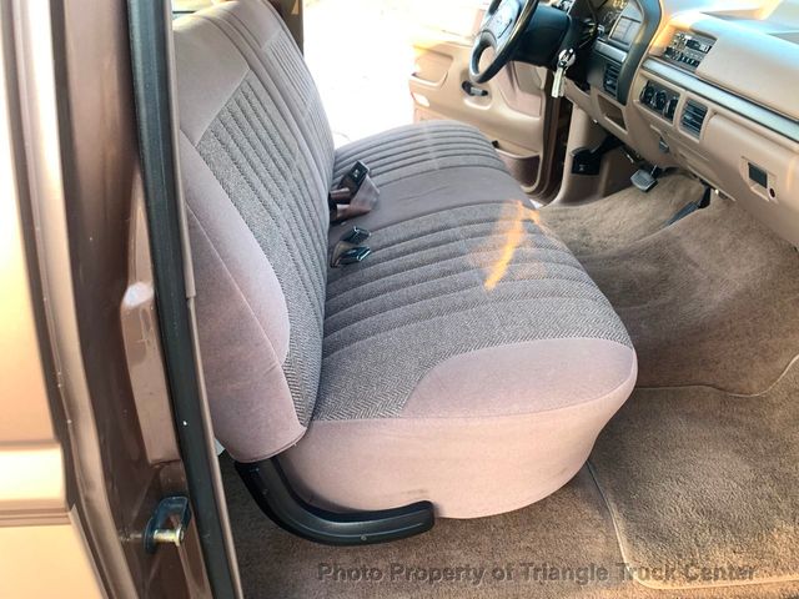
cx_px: 400
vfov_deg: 53.1
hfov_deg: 67.3
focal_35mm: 26
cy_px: 300
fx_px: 600
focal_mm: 4.25
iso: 80
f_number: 1.8
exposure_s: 1/121
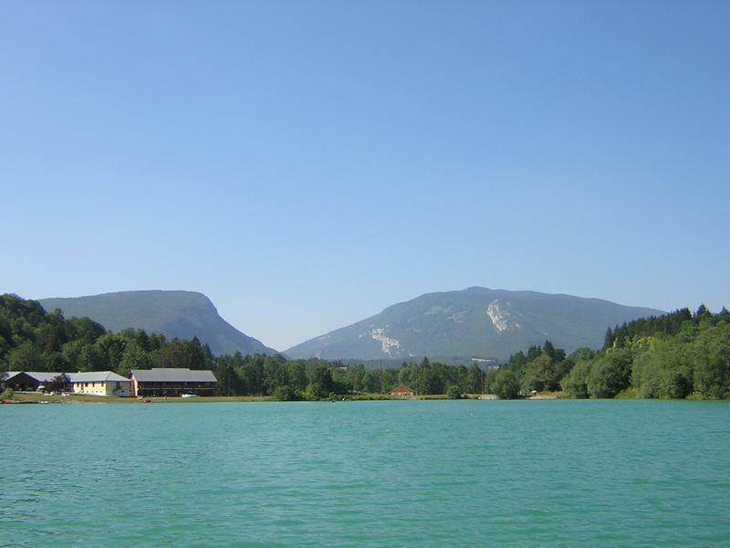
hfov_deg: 51.4
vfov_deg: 39.7
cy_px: 274
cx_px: 365
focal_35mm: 36
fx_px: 759
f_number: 5.2
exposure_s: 1/272
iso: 100
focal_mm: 4.7
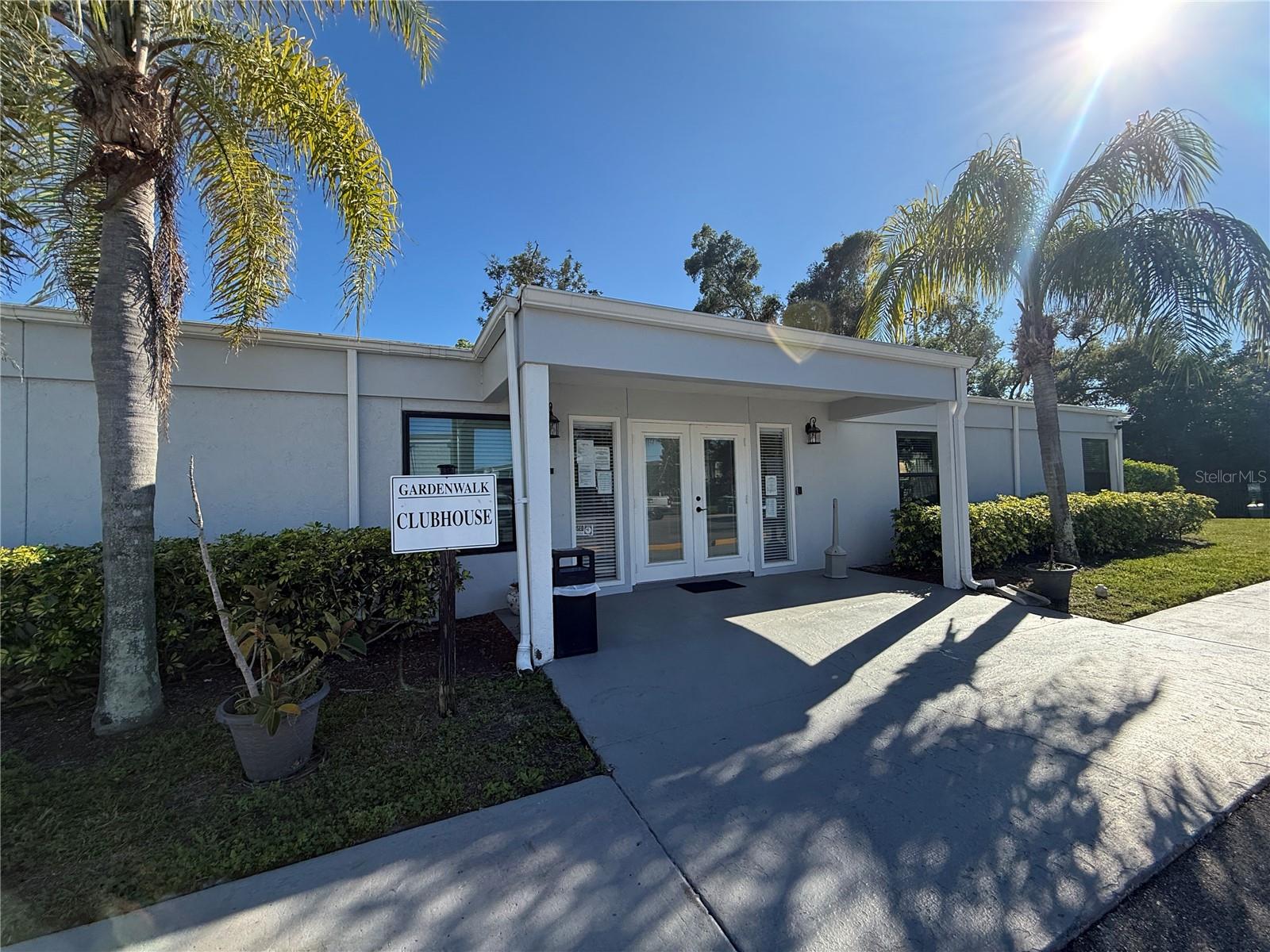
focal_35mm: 14
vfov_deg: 85.7
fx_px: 514
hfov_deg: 102.1
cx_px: 635
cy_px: 476
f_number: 2.2
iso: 50
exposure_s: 1/1033
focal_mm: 2.22
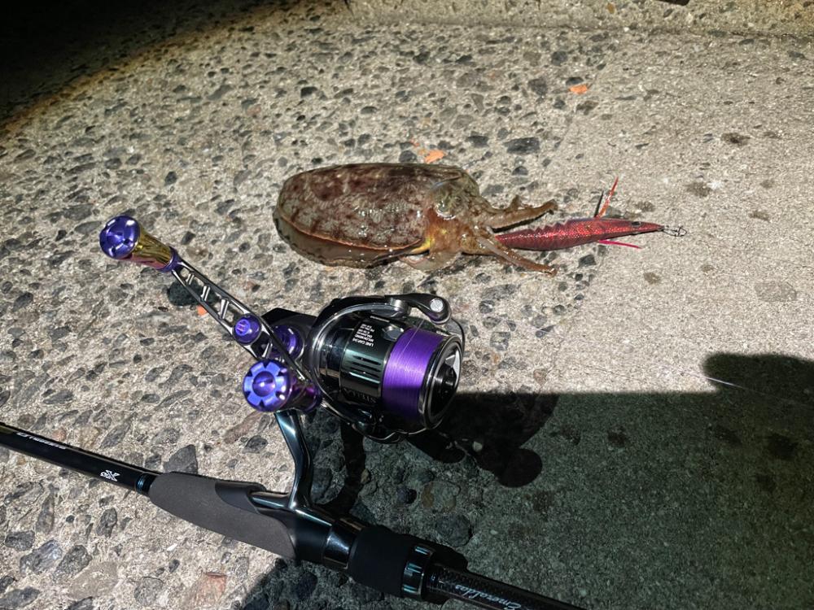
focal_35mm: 26
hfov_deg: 67.3
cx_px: 407
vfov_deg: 53.1
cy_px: 305
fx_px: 611
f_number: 1.6
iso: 200
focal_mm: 4.2
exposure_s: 1/60
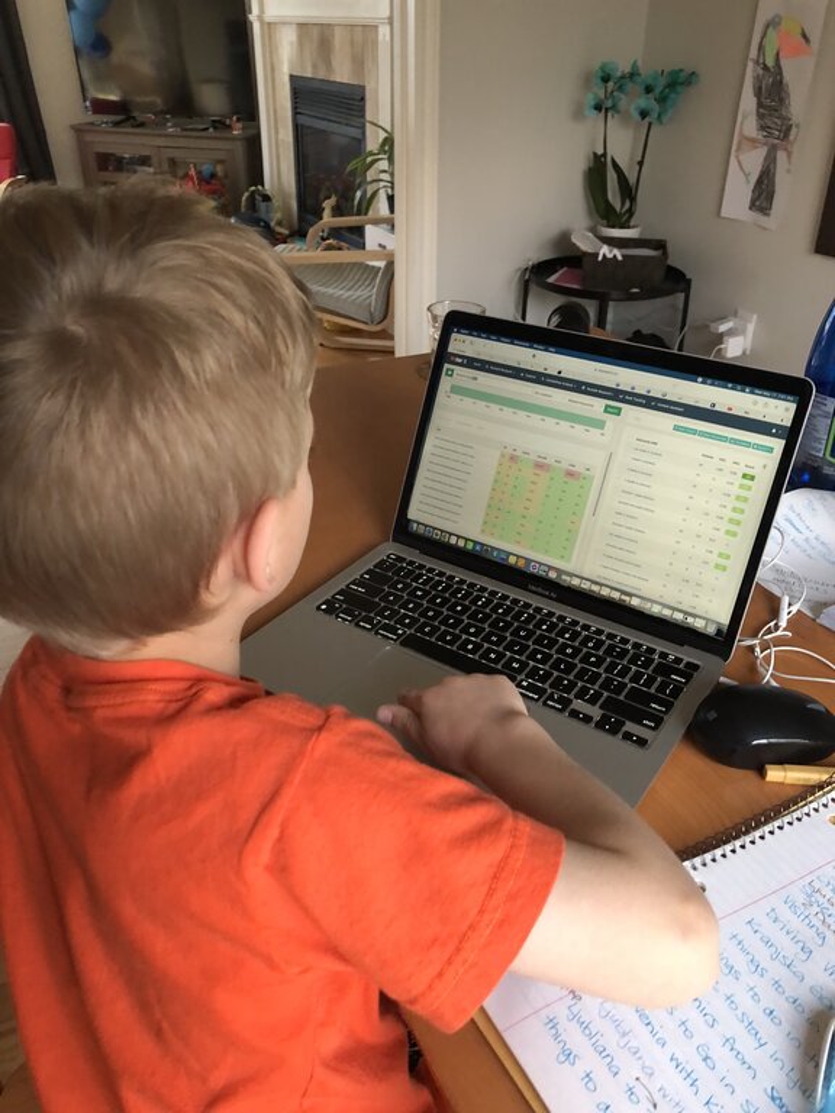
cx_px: 418
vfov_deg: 63.4
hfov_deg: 49.7
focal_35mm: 28
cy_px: 556
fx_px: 901
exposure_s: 1/9
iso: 100
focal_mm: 4
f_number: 1.8
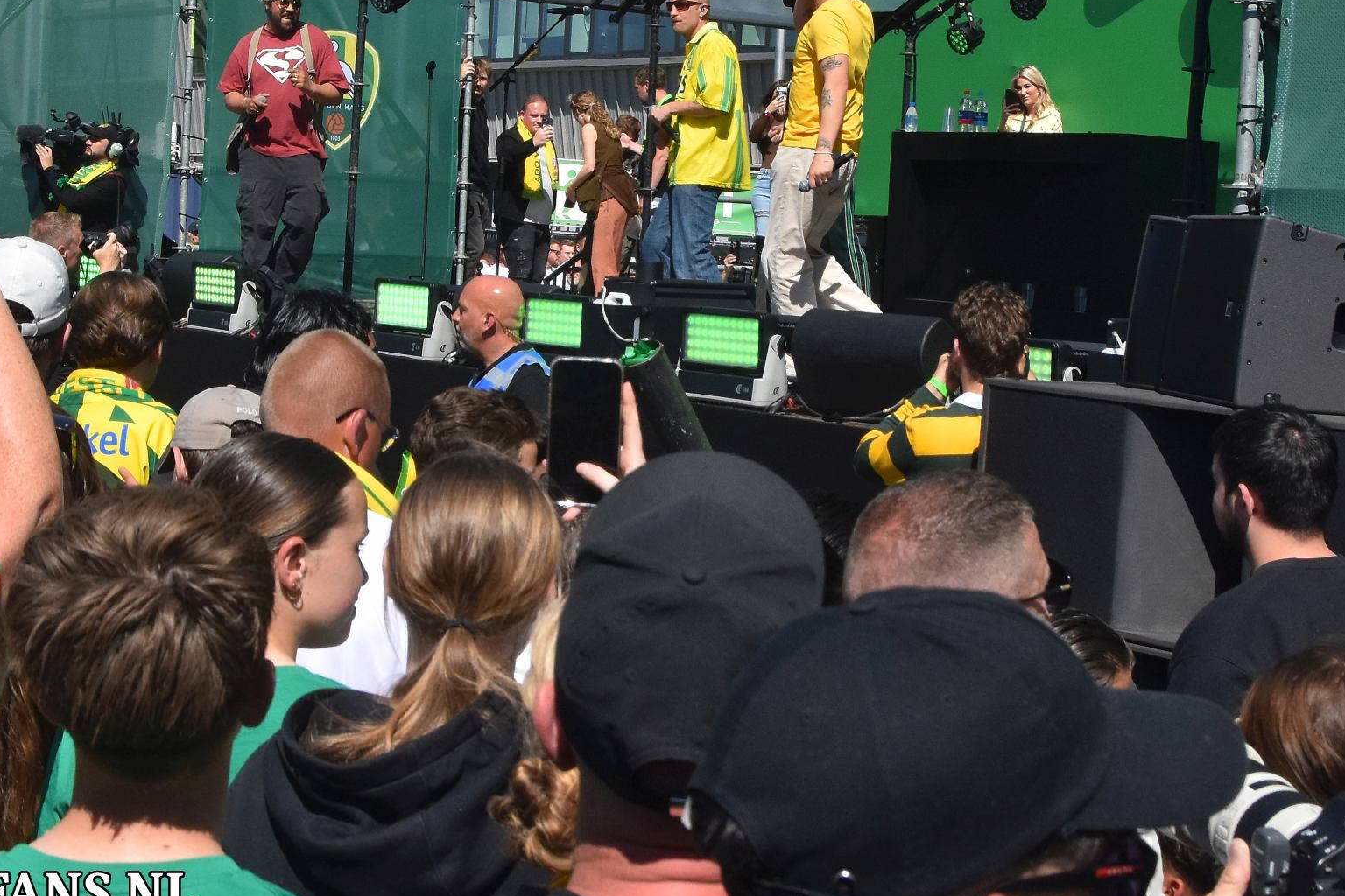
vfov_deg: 29.8
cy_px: 354
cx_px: 636
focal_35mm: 45
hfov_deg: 43.6
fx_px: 1681
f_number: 9
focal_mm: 24
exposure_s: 1/1250
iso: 500
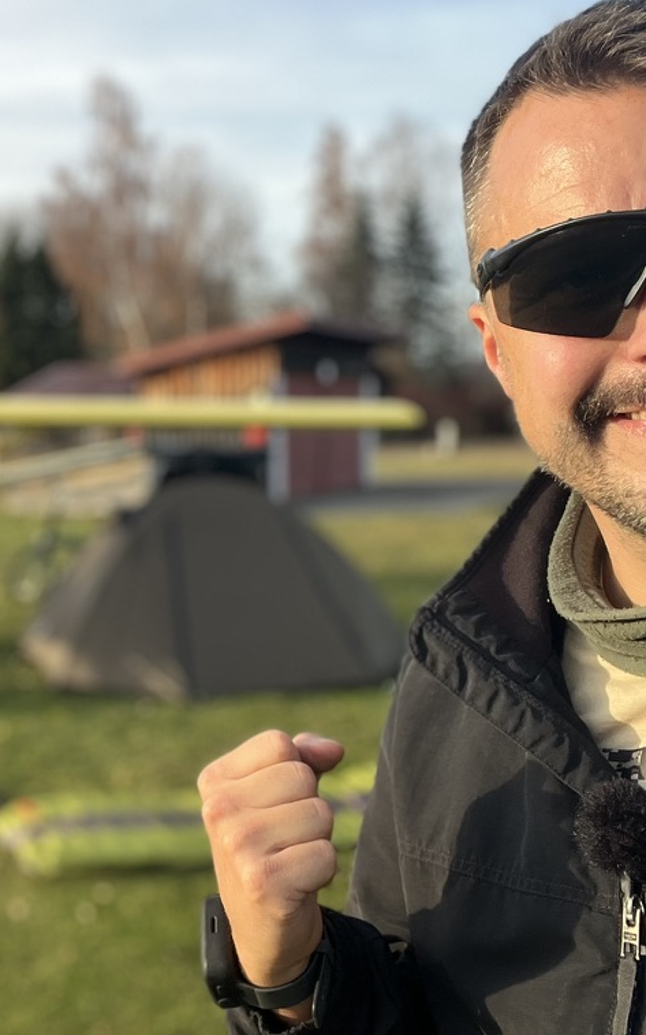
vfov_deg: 46.2
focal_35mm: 43
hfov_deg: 29.2
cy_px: 517
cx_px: 124
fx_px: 1211
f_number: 2.2
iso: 25
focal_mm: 2.71
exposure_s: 1/208
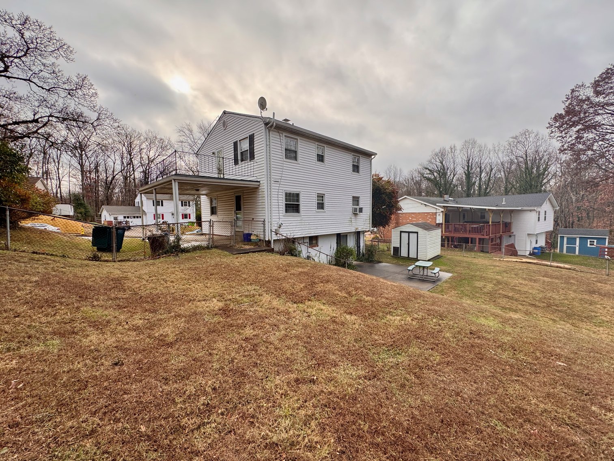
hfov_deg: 102.1
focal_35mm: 14
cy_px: 230
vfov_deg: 85.7
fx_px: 248
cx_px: 307
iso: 40
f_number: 2.2
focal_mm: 2.22
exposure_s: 1/223
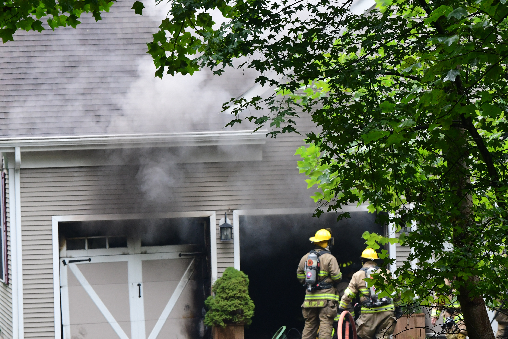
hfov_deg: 7.8
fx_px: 3739
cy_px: 210
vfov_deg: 5.2
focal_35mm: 265
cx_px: 194
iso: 1000
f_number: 6.3
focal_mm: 140
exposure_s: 1/160
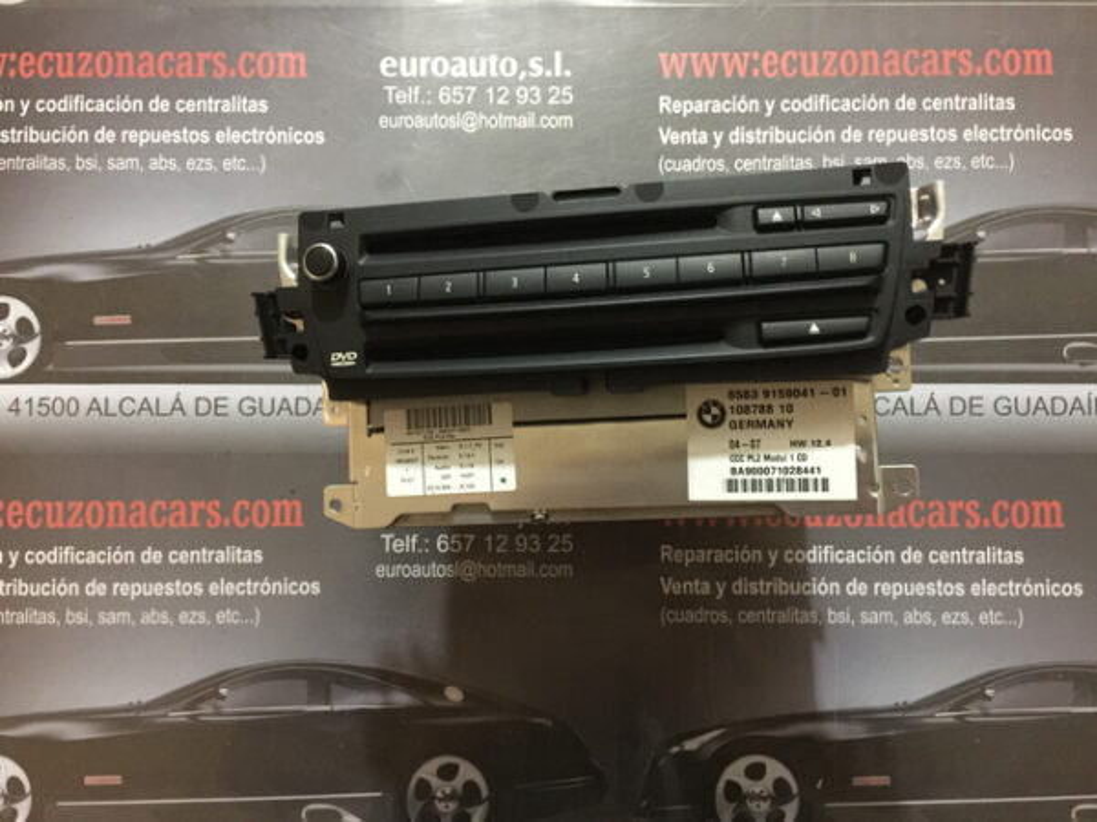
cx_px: 548
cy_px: 411
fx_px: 919
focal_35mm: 29
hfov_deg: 61.7
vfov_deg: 48.2
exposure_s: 1/8
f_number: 2.2
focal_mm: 4.15
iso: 250
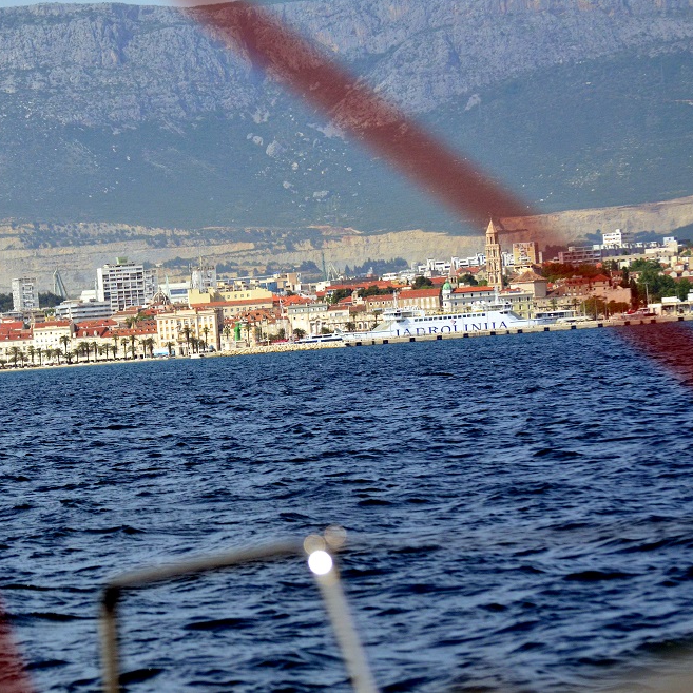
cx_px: 211
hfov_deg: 7.2
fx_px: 5473
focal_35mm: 242
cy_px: 346
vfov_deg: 7.2
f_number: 4.8
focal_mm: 125
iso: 1000
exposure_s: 1/8000
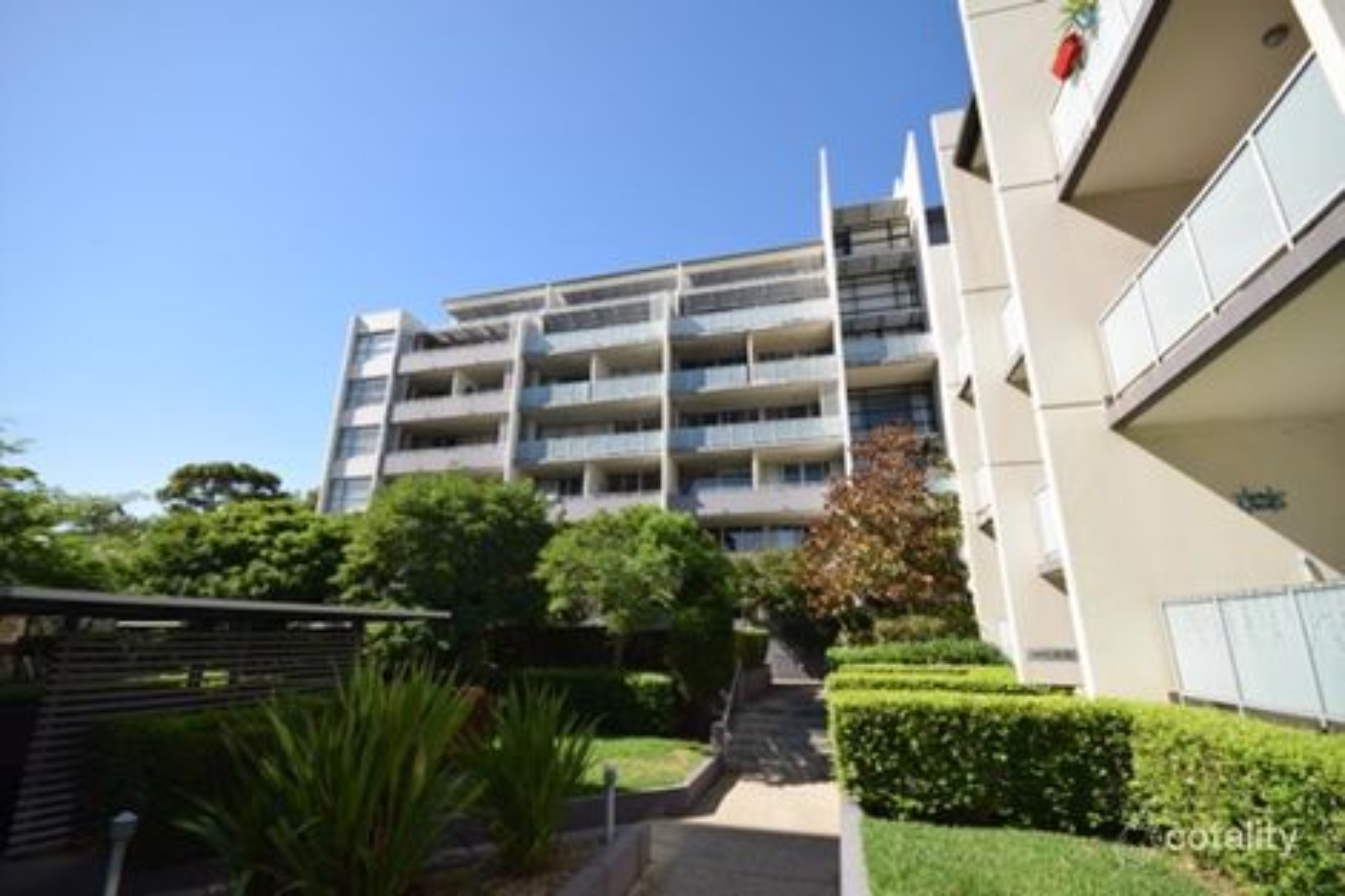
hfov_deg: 100.4
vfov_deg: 77.3
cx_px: 672
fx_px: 560
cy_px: 448
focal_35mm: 15
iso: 100
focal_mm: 10
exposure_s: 1/200
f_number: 7.1
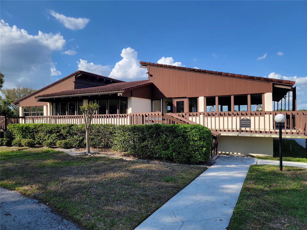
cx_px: 154
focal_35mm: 24
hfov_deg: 71.6
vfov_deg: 56.8
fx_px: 213
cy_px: 115
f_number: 1.8
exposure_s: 1/686
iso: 16
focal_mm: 6.7
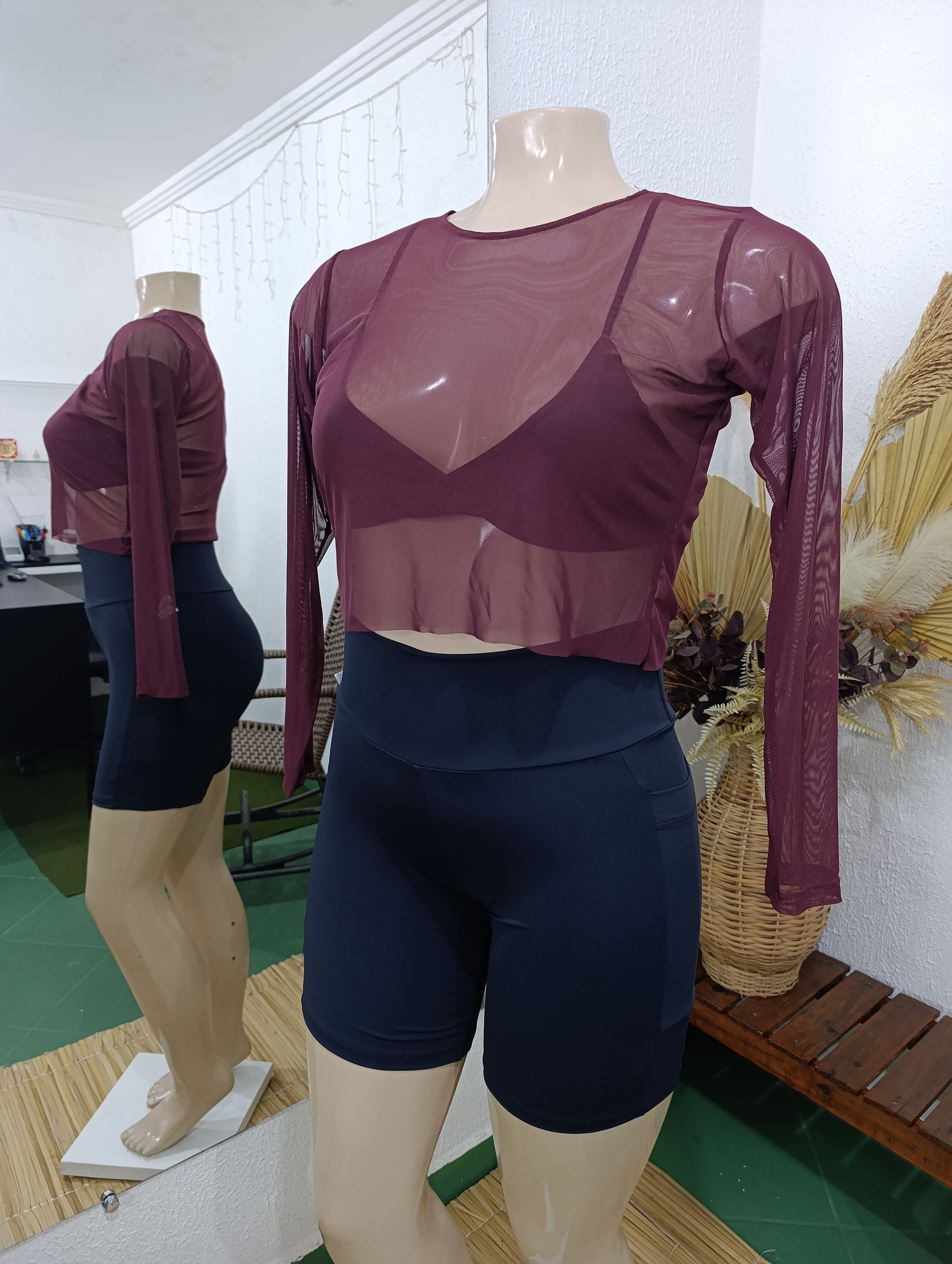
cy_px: 632
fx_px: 841
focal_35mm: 23
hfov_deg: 59.0
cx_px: 476
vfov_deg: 73.8
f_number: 1.6
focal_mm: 6.14
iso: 1000
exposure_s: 1/40
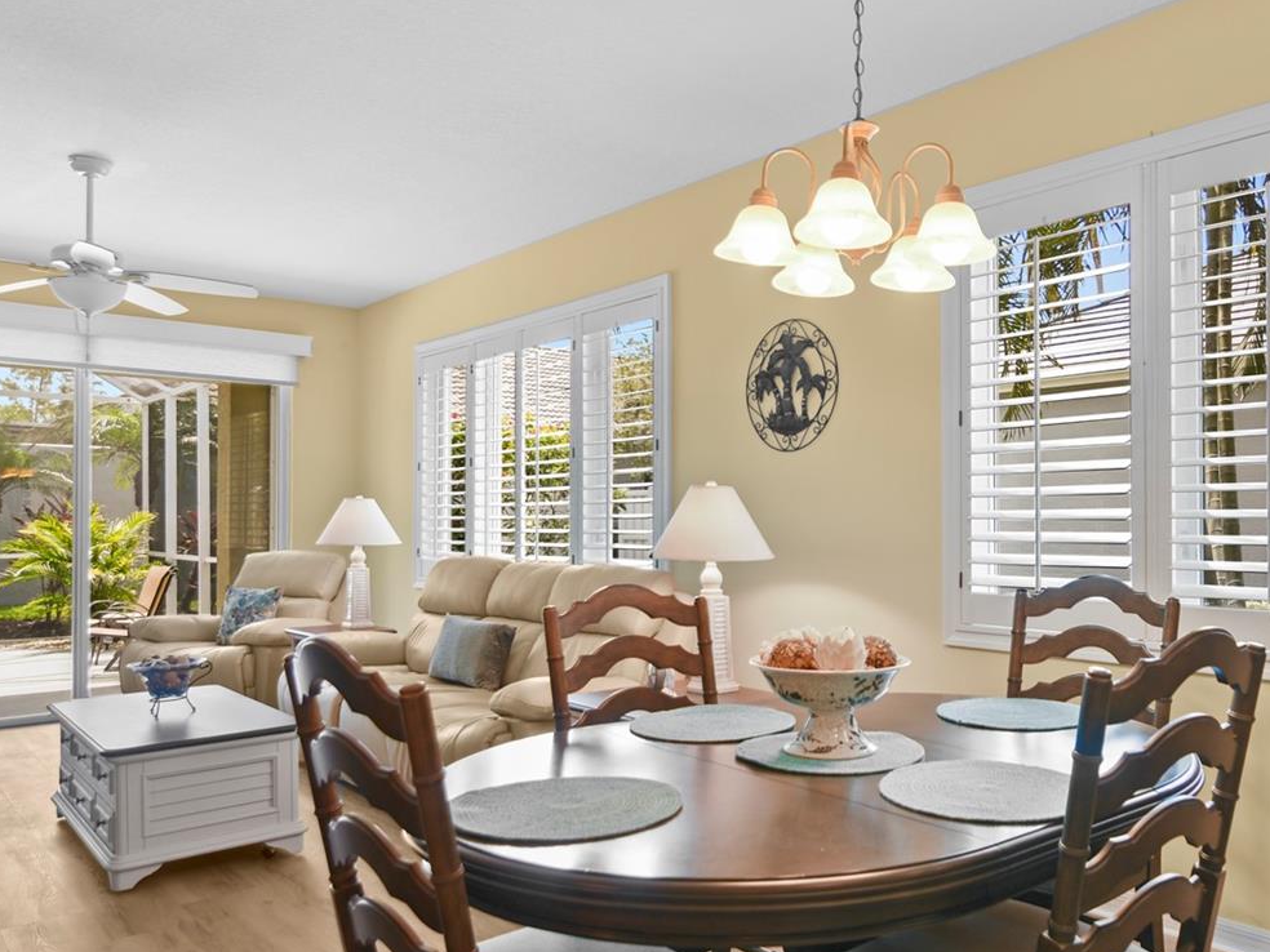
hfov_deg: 67.9
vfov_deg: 54.8
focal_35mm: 25
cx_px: 821
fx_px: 917
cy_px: 519
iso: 100
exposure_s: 1/6
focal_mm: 11
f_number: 2.8
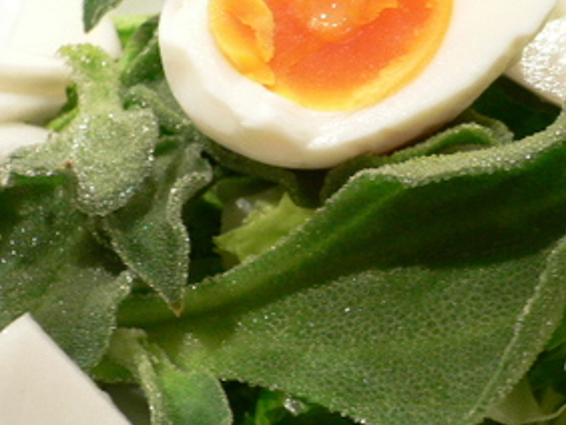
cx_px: 393
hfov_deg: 30.8
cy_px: 209
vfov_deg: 23.7
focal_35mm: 62
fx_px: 1015
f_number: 2.8
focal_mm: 5.8
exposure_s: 1/10
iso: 100
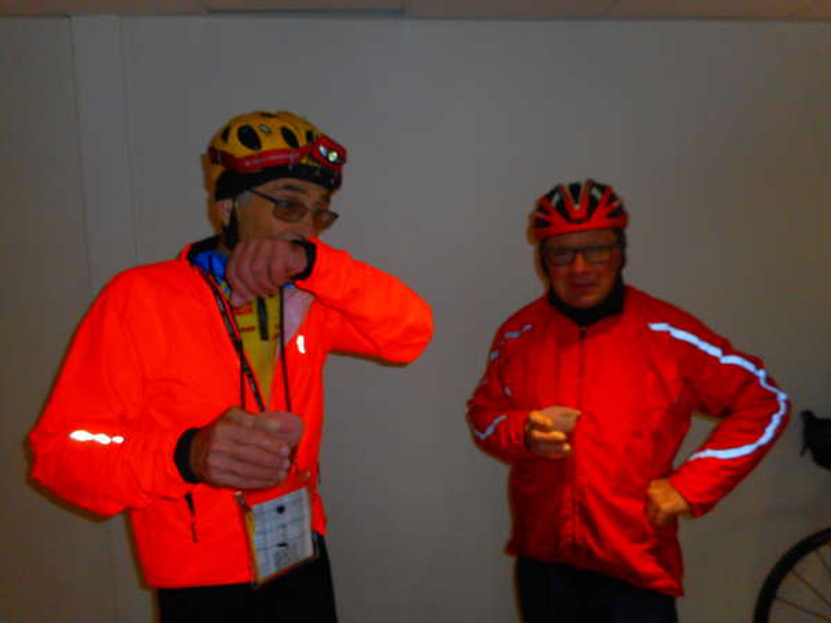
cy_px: 312
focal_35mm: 25
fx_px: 600
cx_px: 416
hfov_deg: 69.4
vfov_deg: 54.9
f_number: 3.7
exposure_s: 1/25
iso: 200
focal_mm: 4.5
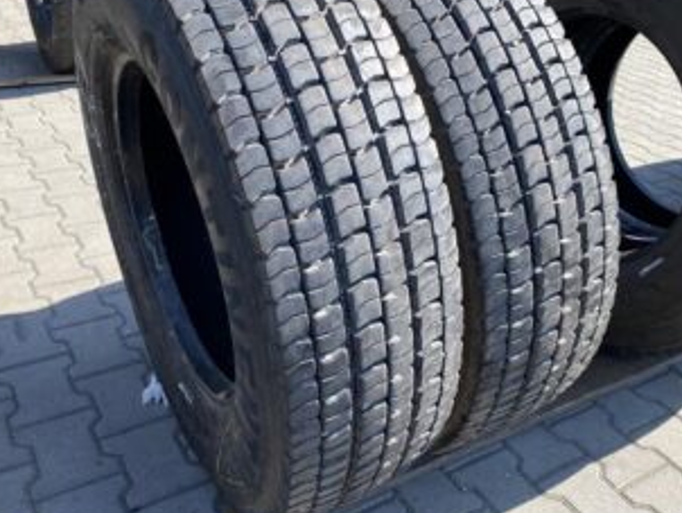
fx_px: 730
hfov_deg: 50.0
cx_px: 377
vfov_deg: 38.6
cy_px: 223
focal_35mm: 37
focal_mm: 4.25
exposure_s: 1/762
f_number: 1.8
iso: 32
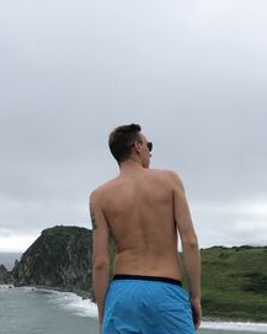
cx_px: 103
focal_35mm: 74
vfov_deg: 25.7
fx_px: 731
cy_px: 163
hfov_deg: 20.7
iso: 20
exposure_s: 1/906
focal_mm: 6.6
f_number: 2.8
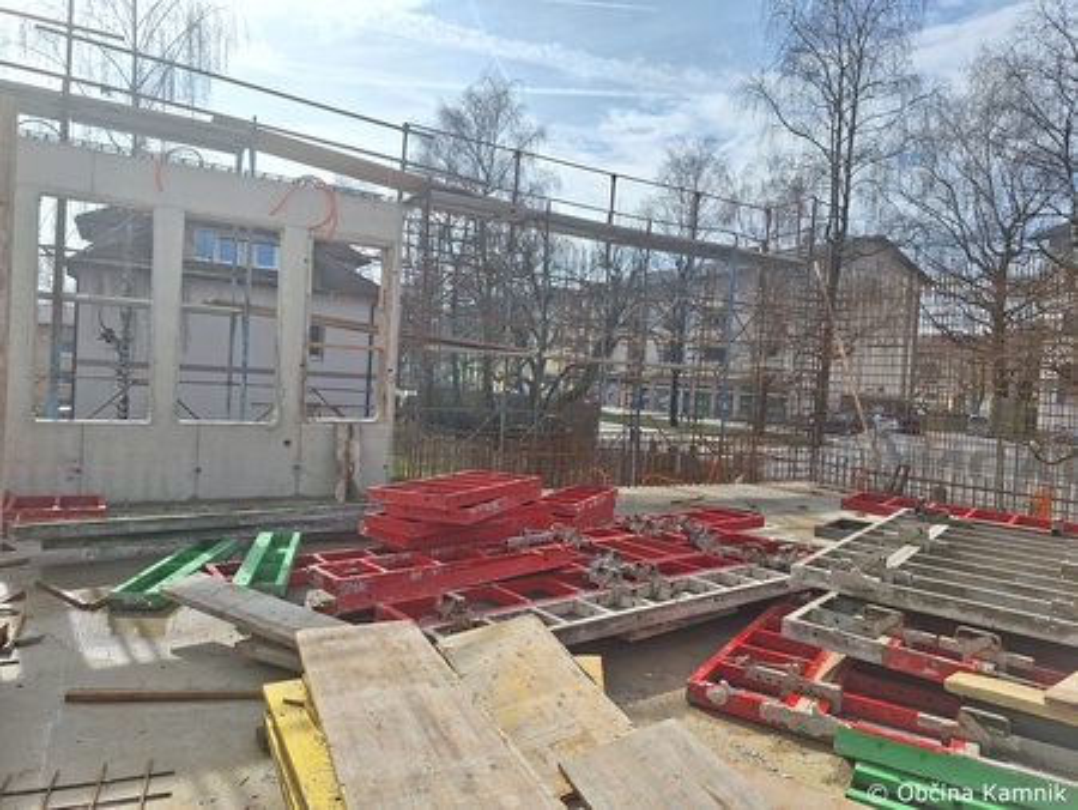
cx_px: 539
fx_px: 717
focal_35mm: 23
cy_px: 405
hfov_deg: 73.9
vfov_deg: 58.9
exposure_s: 1/5291
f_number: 1.8
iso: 40
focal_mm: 5.54
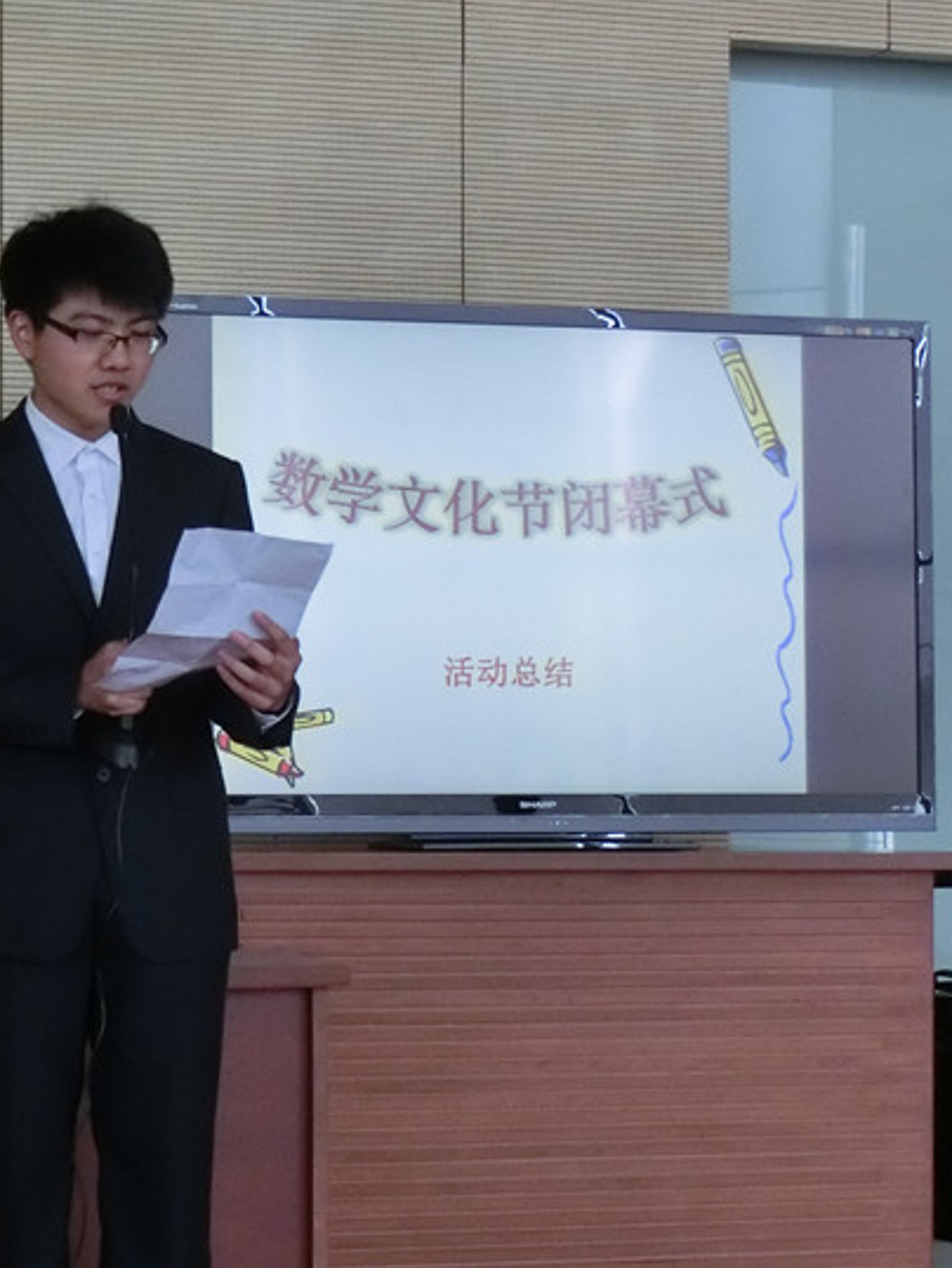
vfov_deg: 18.9
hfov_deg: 14.2
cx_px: 264
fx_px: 3811
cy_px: 679
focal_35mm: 104
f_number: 5.2
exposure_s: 1/60
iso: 800
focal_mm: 12.4
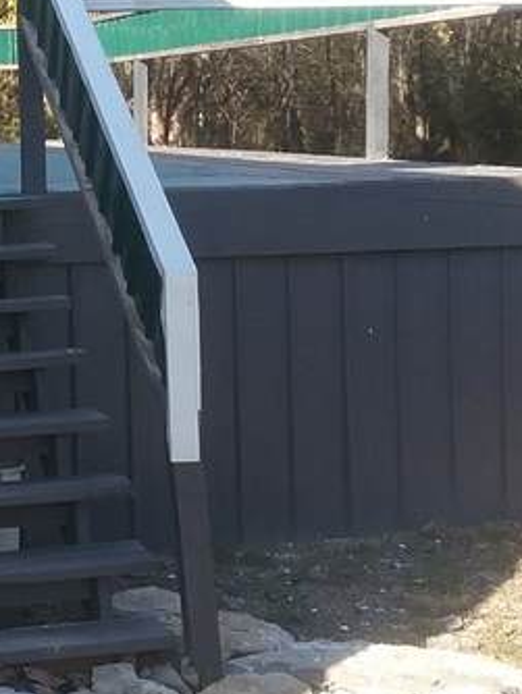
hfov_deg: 16.3
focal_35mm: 89
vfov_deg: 22.0
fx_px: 1787
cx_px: 15
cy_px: 343
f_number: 2.2
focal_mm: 3.3
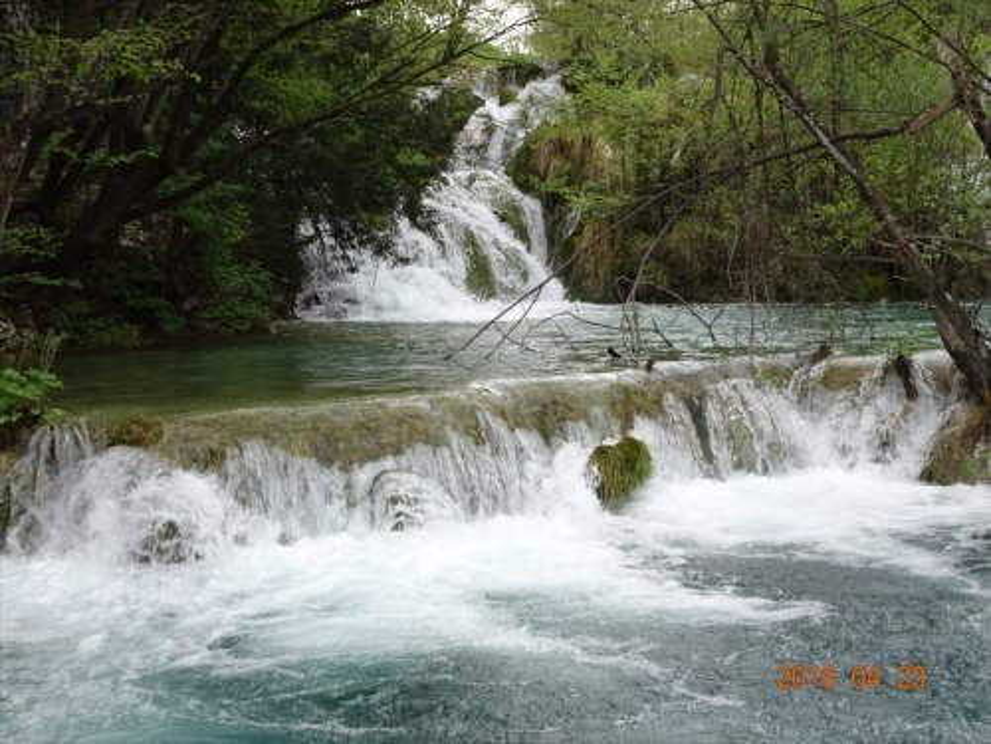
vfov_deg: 29.1
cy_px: 372
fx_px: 1431
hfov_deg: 38.2
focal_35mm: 50
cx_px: 496
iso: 80
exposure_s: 1/100
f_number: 4.5
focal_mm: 8.51
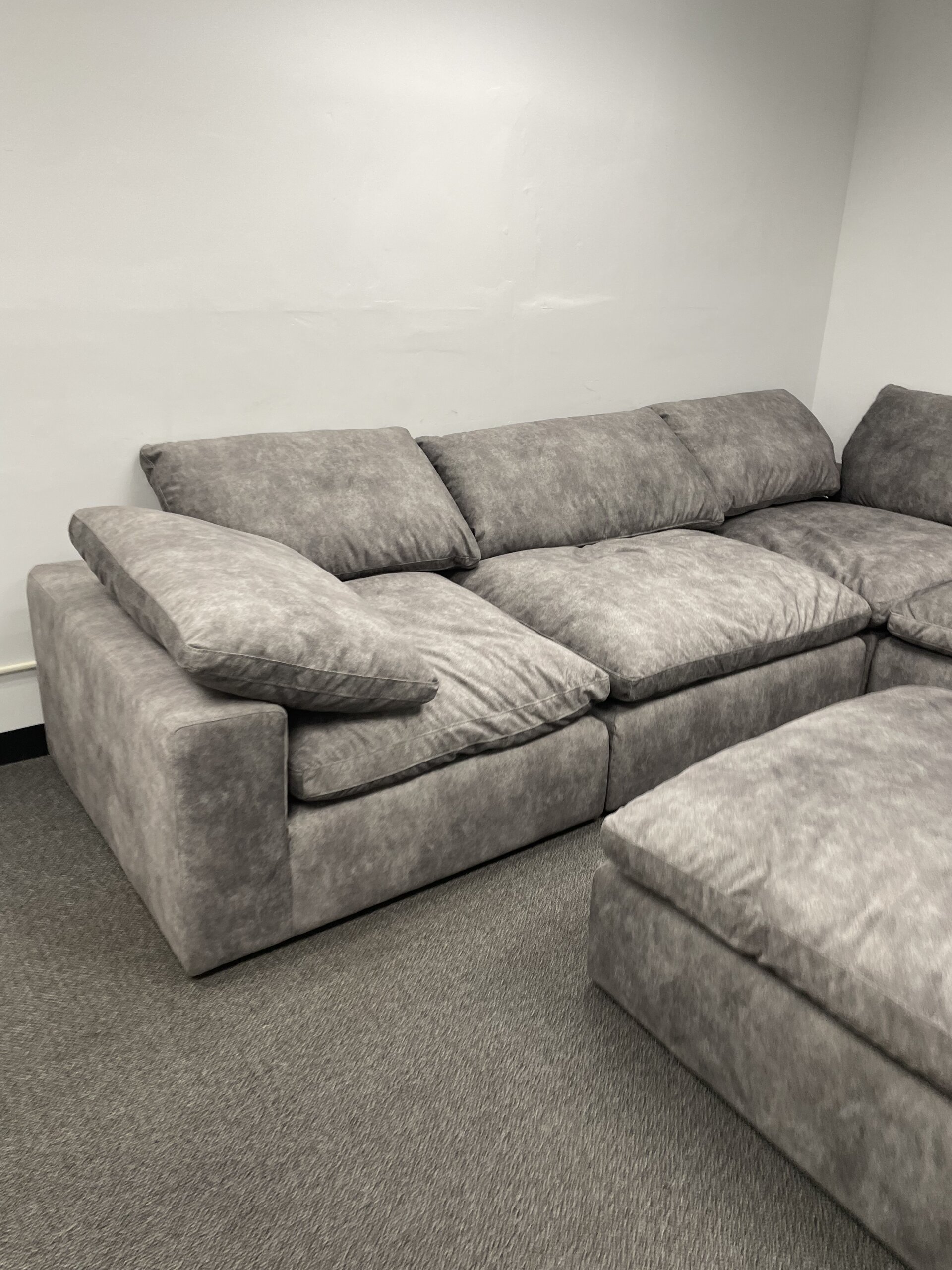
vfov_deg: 67.3
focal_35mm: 26
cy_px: 635
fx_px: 953
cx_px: 476
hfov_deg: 53.1
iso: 80
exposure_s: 1/60
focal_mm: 4.2
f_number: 1.6
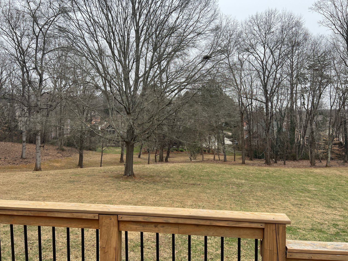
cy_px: 130
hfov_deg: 67.3
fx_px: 261
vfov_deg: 53.1
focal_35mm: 26
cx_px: 174
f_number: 1.5
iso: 50
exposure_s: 1/518
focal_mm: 5.7
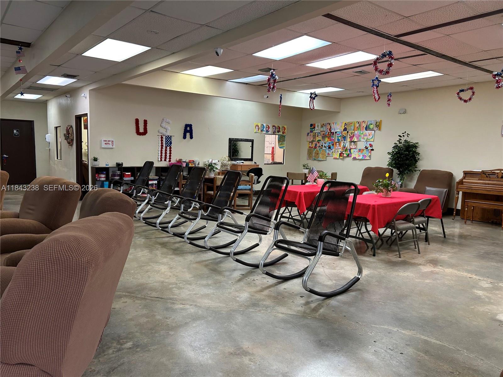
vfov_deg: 53.1
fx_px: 378
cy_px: 188
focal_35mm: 26
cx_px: 252
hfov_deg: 67.3
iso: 100
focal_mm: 5.7
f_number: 1.5
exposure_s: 1/60
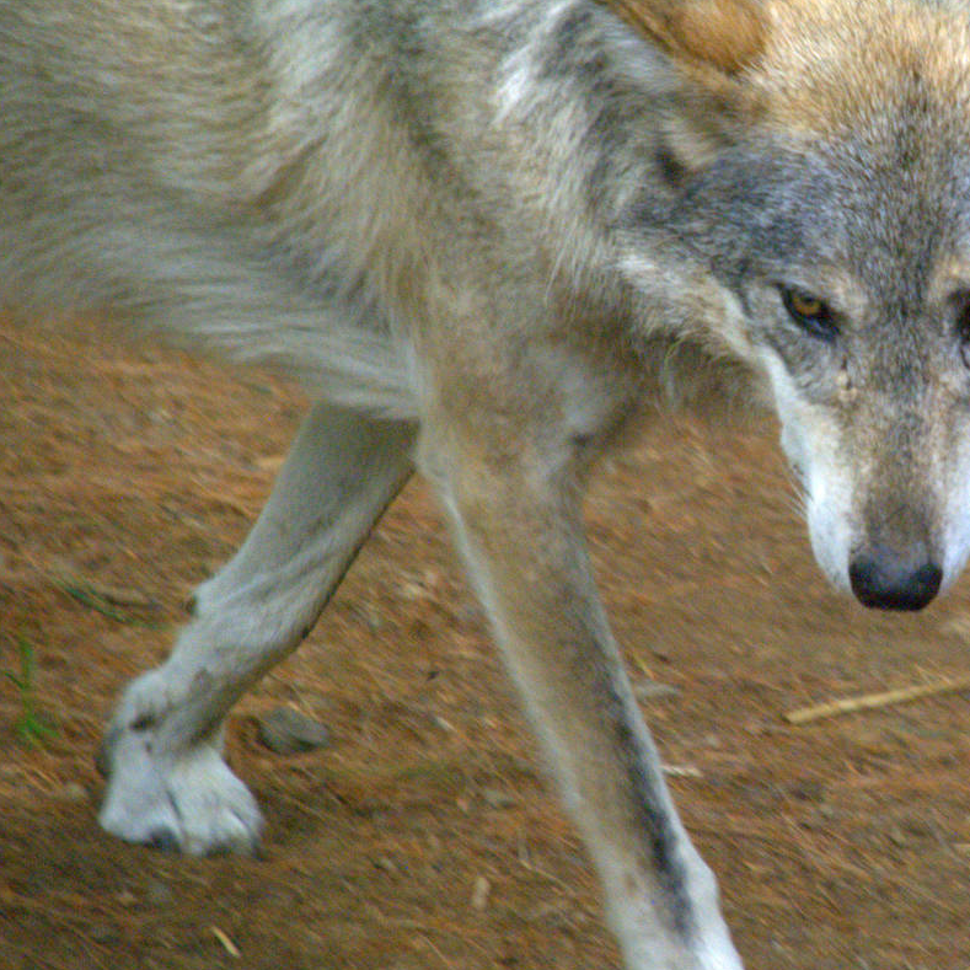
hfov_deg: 3.4
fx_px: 16422
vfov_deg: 3.4
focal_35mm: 518
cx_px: 949
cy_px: 396
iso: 1600
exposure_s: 1/200
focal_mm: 200
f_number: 6.3
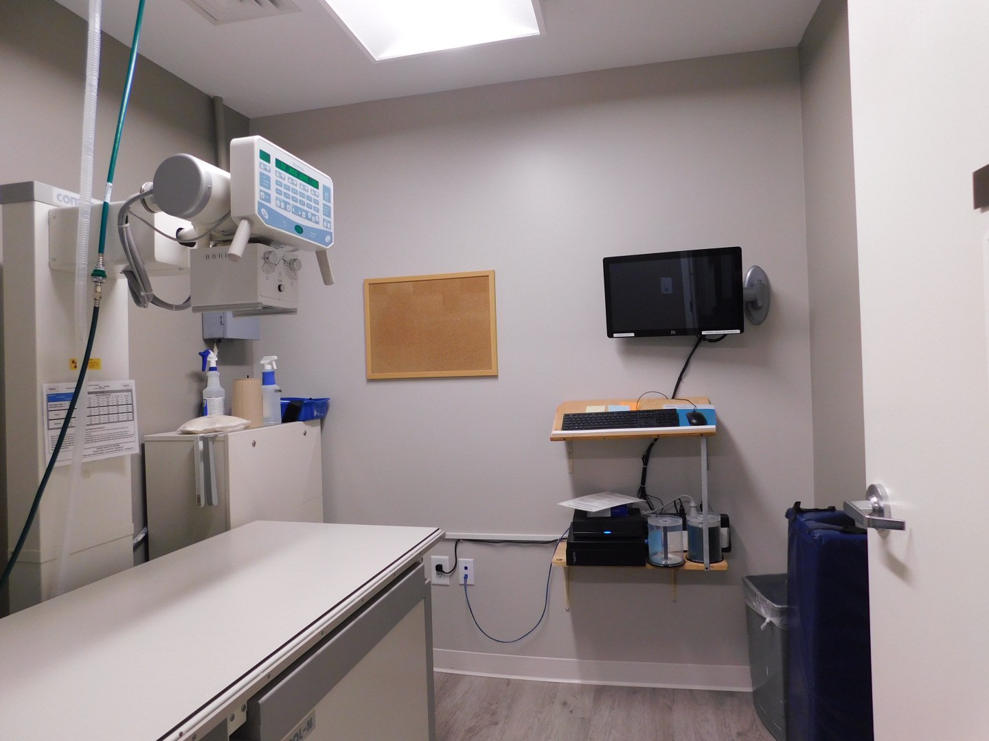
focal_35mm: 23
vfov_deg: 58.9
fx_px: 657
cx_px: 494
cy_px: 370
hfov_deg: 73.9
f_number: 3
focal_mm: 4
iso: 160
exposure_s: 1/30
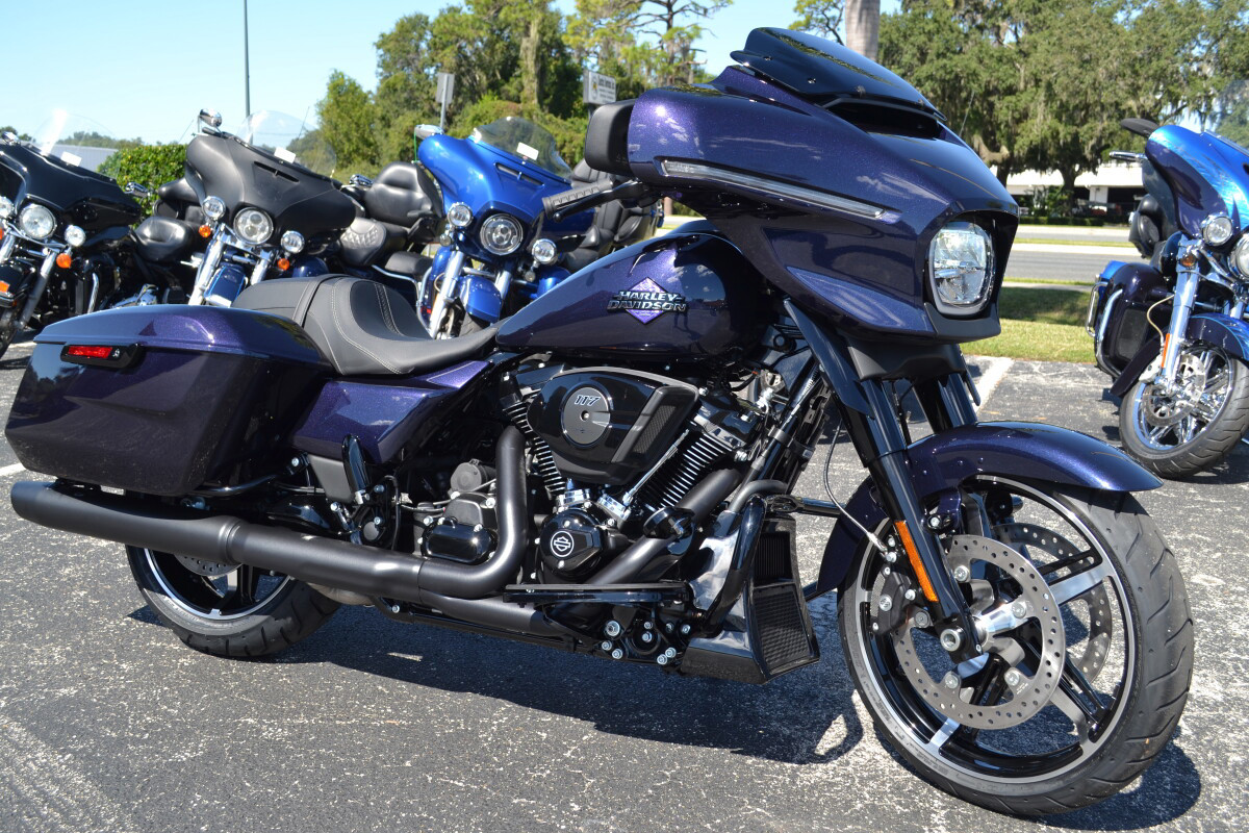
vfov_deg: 36.9
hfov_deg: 53.1
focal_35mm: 36
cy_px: 416
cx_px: 624
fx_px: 1249
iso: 100
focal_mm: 24
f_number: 7.1
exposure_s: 1/200
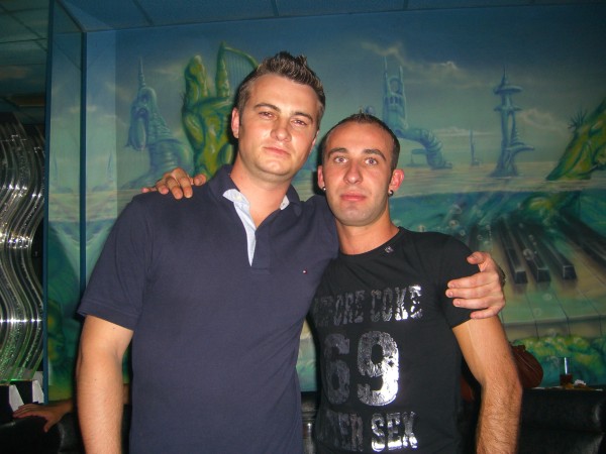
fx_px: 665
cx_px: 303
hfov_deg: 49.0
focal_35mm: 38
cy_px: 227
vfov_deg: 37.7
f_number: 2.8
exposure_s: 1/60
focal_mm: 7.9
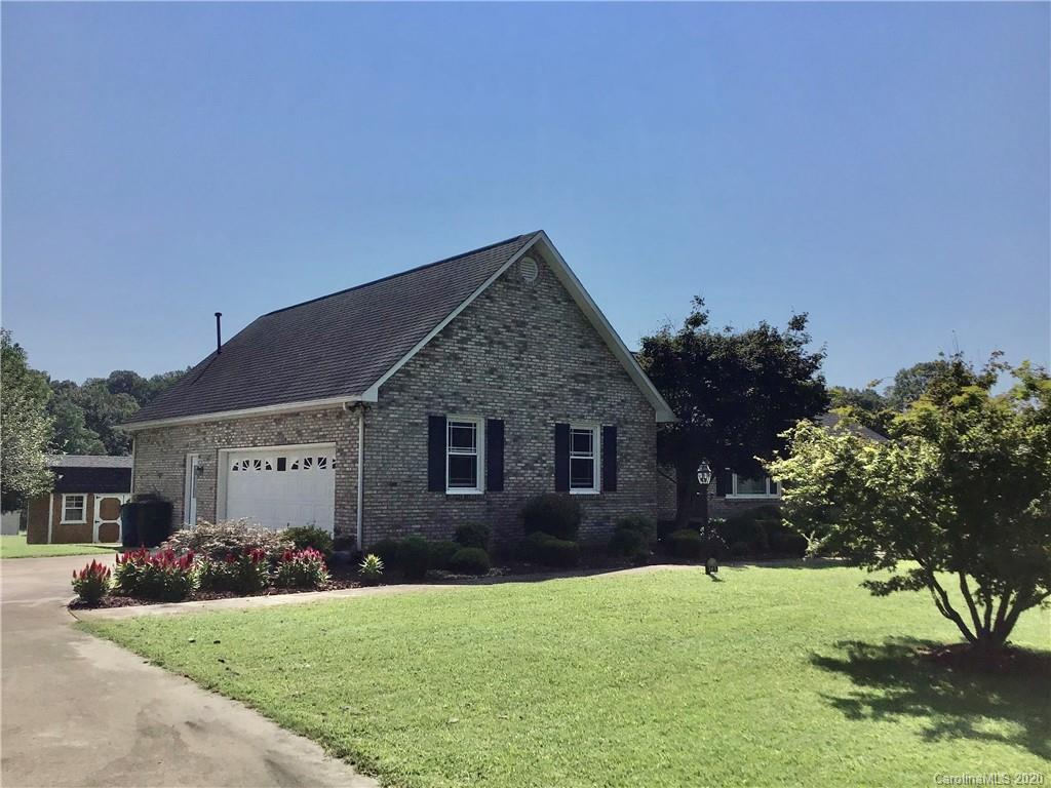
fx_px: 941
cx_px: 526
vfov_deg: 45.4
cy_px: 394
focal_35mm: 31
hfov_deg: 58.4
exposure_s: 1/2551
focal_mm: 3.3
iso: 25
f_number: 2.4
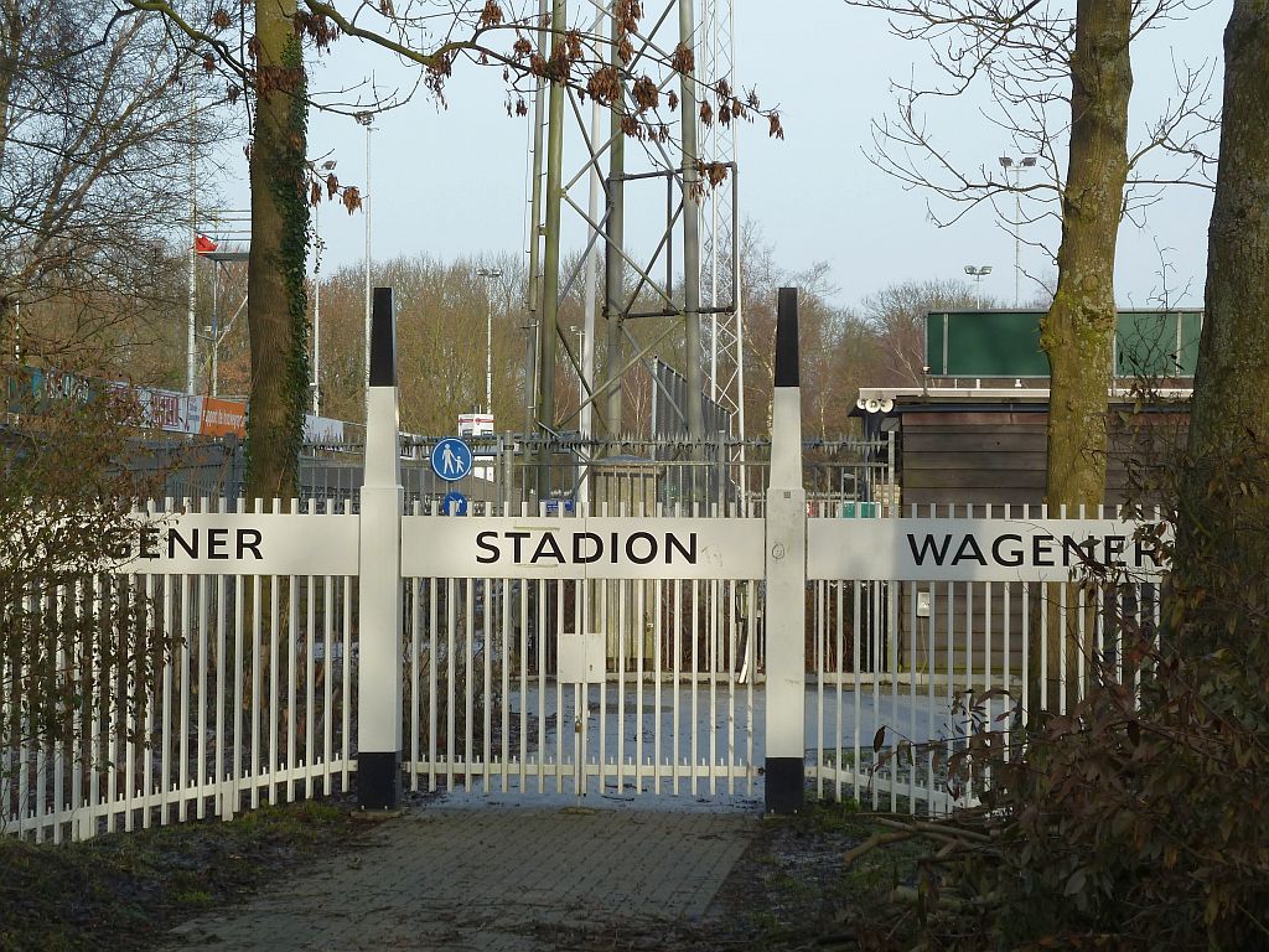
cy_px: 476
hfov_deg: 23.6
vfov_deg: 17.8
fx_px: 3043
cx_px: 634
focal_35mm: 83
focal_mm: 13.7
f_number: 4.2
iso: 80
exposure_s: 1/200
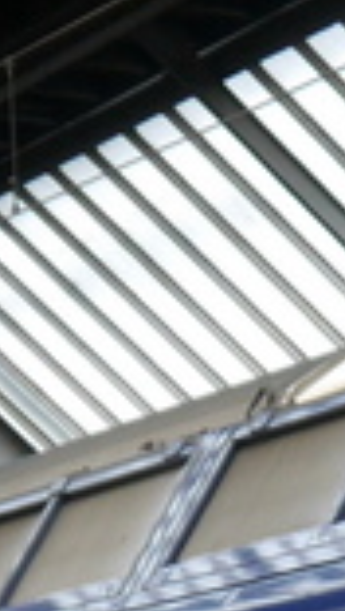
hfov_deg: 4.8
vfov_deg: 8.3
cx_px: 706
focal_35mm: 251
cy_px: 1022
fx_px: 4073
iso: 160
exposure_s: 1/100
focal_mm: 15
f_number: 3.6
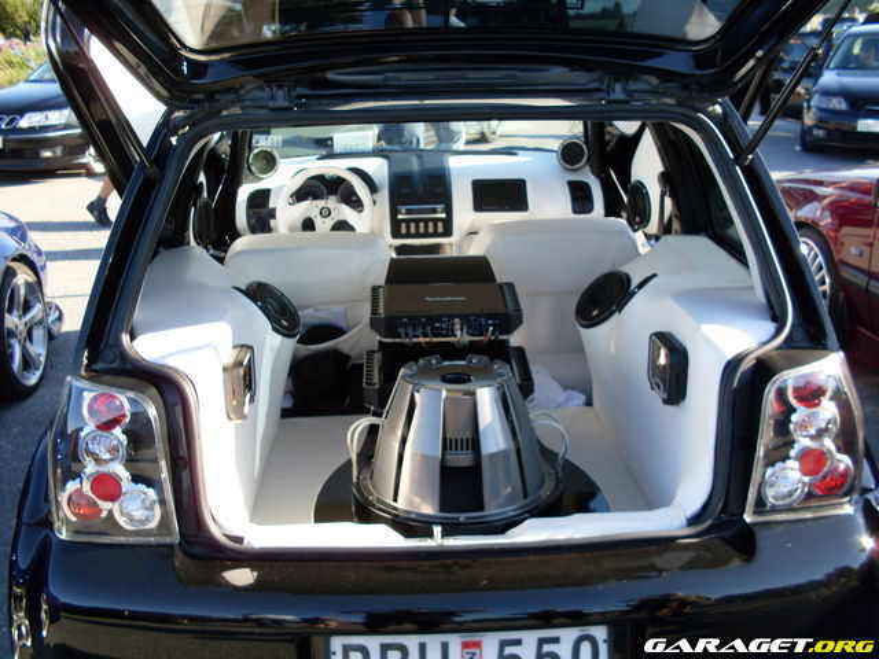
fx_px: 965
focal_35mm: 38
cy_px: 330
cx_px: 440
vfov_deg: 37.7
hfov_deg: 49.0
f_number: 2.8
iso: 80
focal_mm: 6.3
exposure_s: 1/250
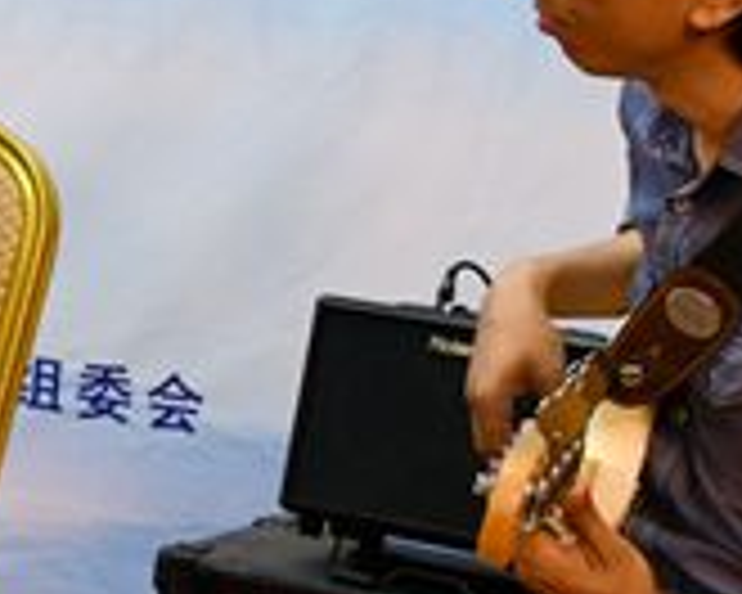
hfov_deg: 12.0
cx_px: -540
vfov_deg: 10.2
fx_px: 3294
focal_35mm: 150
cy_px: -25
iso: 1250
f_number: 3.5
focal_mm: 22
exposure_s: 1/125
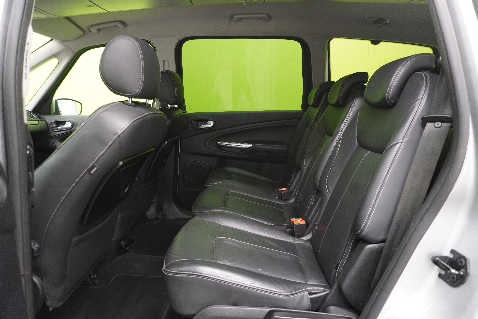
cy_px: 160
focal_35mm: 24
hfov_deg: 73.7
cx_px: 239
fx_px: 319
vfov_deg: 53.1
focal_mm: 16
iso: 2000
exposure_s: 1/30
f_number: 3.5
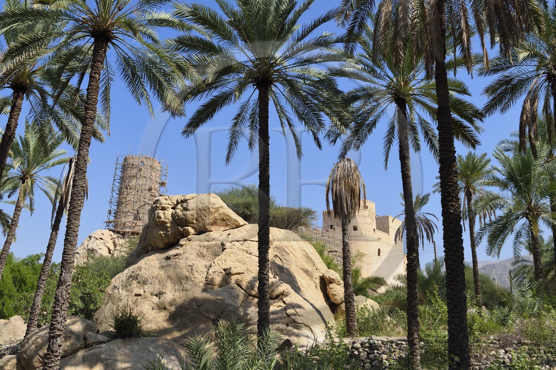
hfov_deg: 53.2
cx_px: 278
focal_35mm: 36
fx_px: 556
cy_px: 185
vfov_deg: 36.8
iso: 200
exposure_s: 1/400
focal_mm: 36
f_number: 10
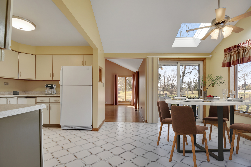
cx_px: 126
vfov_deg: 77.3
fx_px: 105
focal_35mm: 15
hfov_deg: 100.4
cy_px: 84
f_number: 3.5
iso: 200
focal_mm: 10
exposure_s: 1/2500
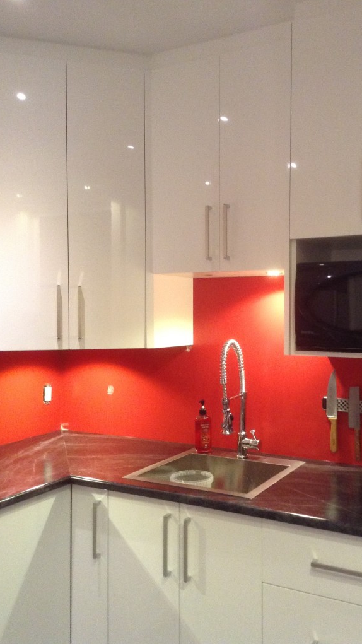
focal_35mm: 36
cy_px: 322
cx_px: 224
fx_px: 615
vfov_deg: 55.3
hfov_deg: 32.7
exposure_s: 1/20
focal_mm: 3.3
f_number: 2.4
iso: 200
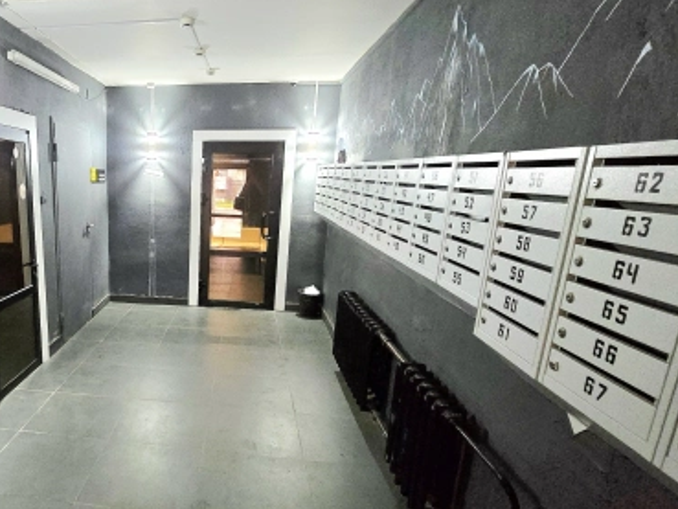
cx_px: 167
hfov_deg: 71.0
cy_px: 292
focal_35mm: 22
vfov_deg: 60.8
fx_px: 431
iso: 1250
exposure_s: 1/40
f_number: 2.2
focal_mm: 2.2
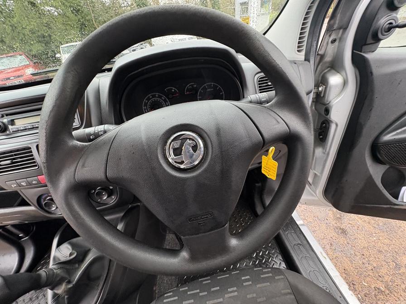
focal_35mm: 14
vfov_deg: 85.7
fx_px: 164
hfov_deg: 102.1
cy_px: 152
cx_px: 203
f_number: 2.2
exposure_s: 1/69
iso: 200
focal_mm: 2.22
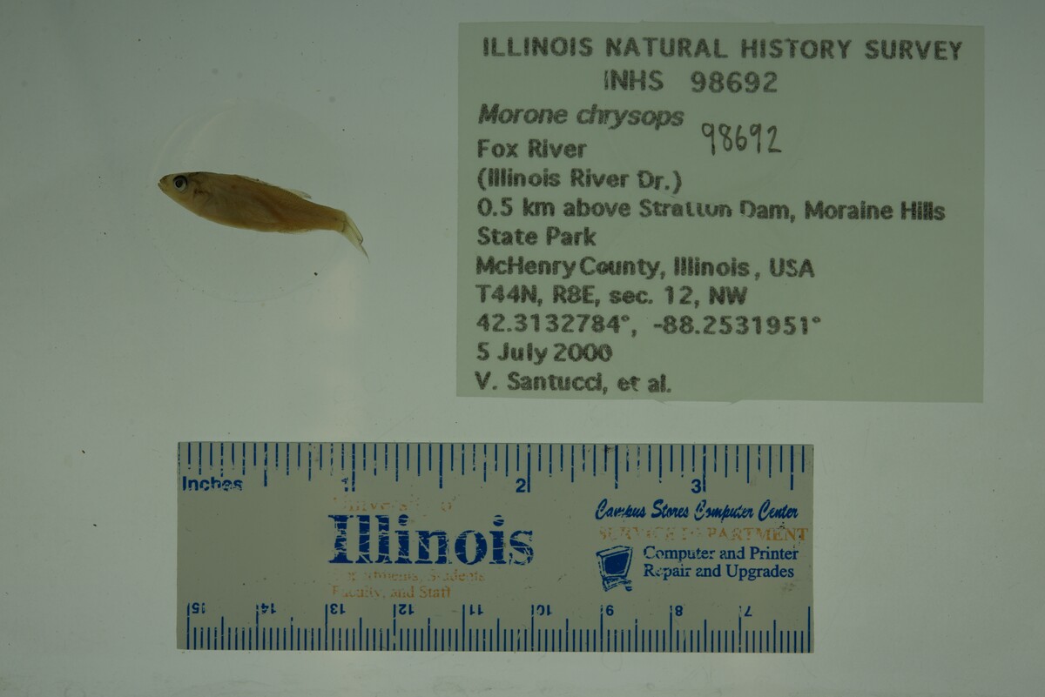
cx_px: 522
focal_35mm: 60
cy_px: 348
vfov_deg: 22.6
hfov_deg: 33.4
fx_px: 1742
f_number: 10
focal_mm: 60
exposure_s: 1/200
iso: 100
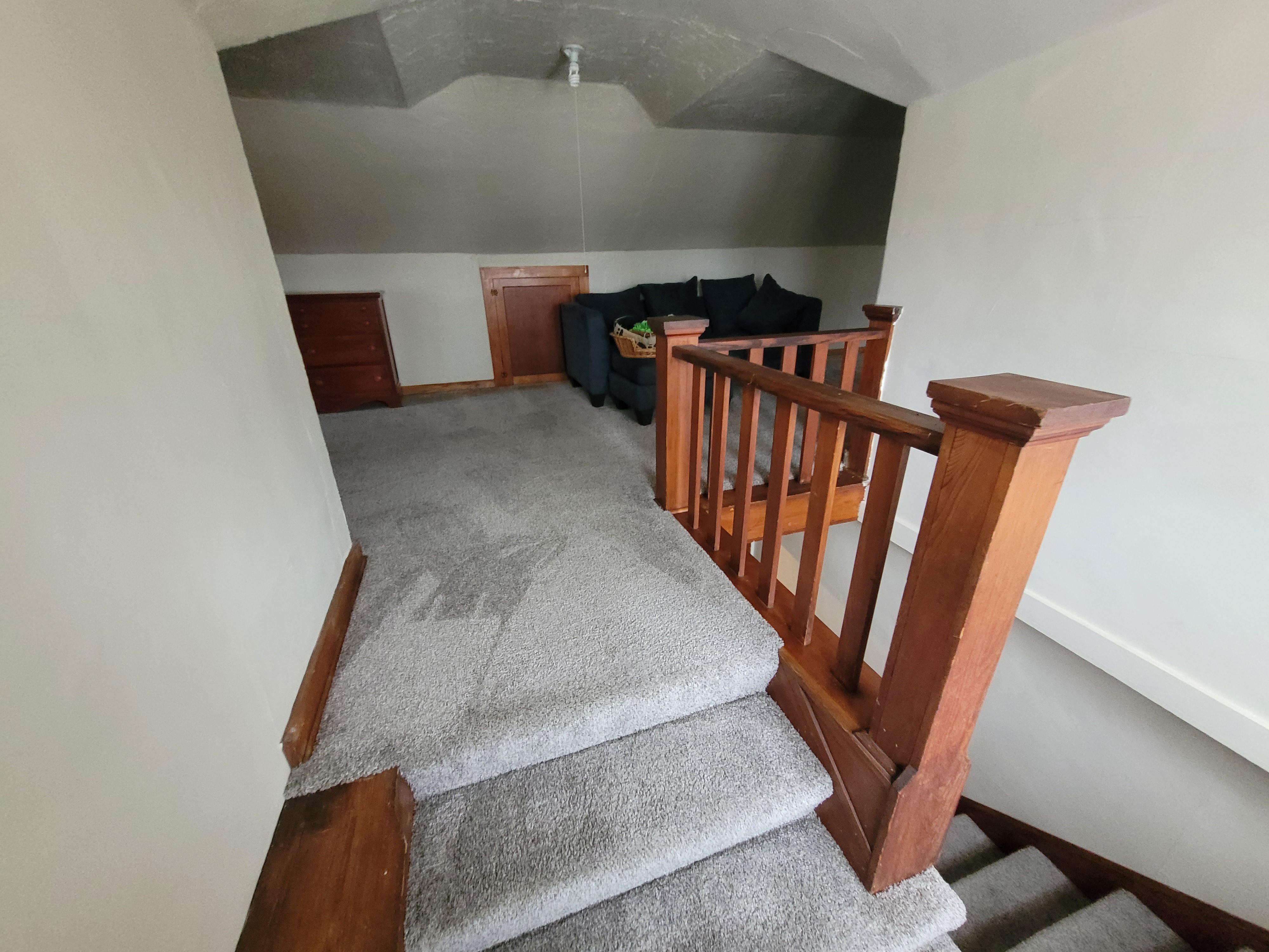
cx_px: 634
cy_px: 476
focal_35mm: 13
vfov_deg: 89.9
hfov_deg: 106.2
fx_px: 477
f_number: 2.2
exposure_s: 1/30
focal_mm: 1.74
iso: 640
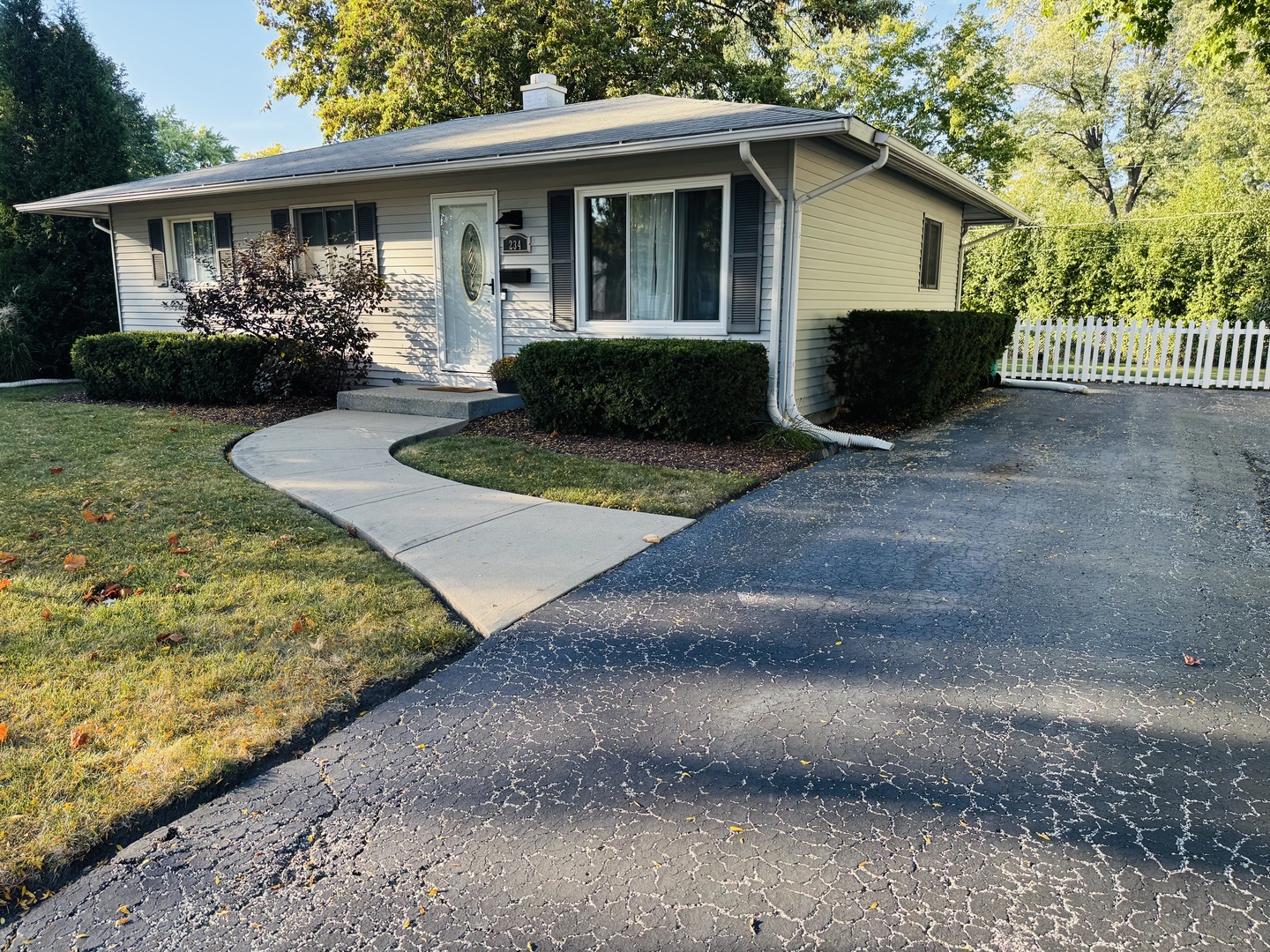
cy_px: 476
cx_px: 635
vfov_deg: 56.8
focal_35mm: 24
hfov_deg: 71.6
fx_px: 881
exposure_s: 1/269
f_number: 1.78
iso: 64
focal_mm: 6.76
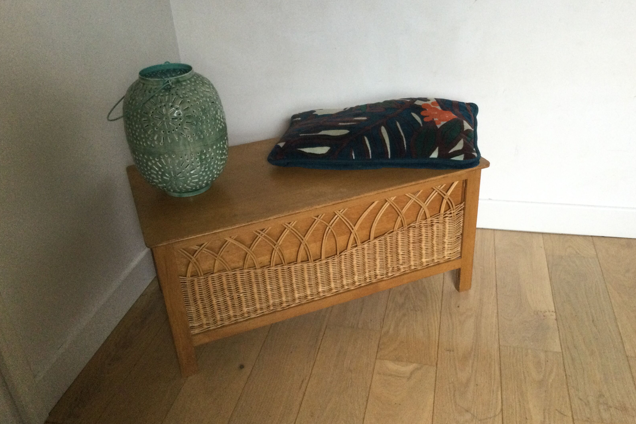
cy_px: 209
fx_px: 583
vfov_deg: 40.0
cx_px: 320
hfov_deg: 57.2
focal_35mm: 33
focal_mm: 3.3
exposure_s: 1/33
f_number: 2.4
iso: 160
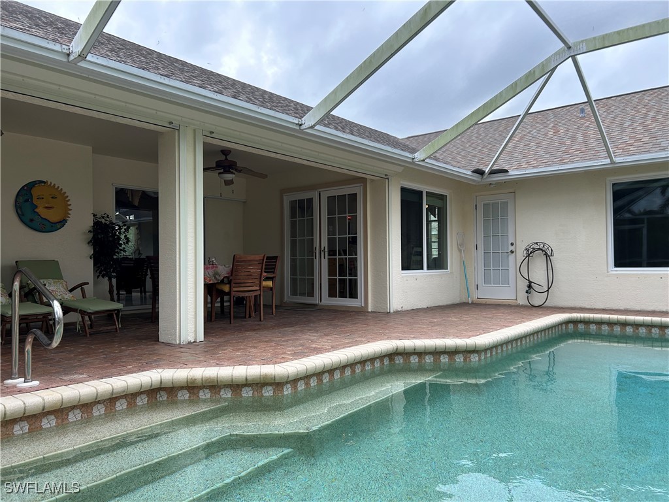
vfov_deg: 53.1
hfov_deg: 67.3
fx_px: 502
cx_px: 334
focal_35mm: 26
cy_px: 251
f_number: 1.5
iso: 50
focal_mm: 5.7
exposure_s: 1/552
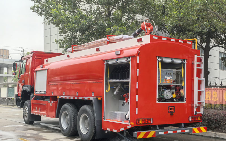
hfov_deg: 42.7
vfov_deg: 27.4
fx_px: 289
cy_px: 80
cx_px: 113
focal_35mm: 47
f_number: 2
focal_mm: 5.75
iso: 50
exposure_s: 1/1393
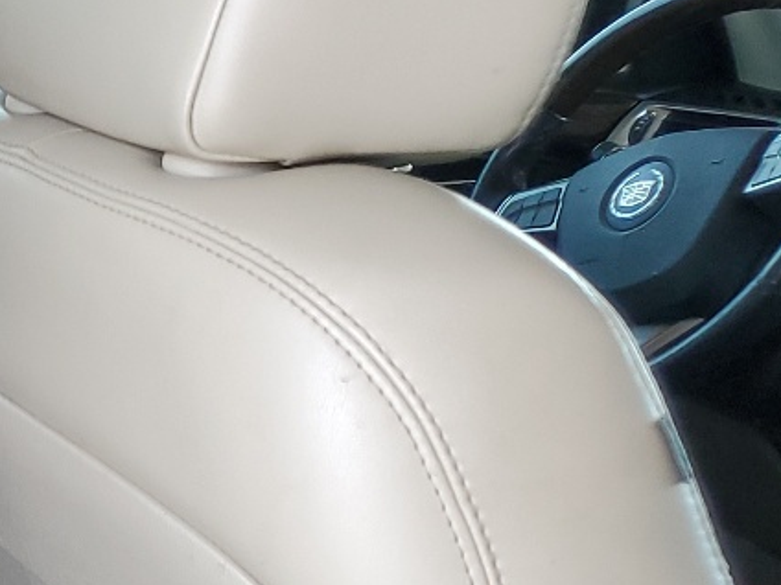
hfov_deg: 16.7
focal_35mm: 98
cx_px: -621
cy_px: 563
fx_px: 2211
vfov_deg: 14.9
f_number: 1.5
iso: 62
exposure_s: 1/120
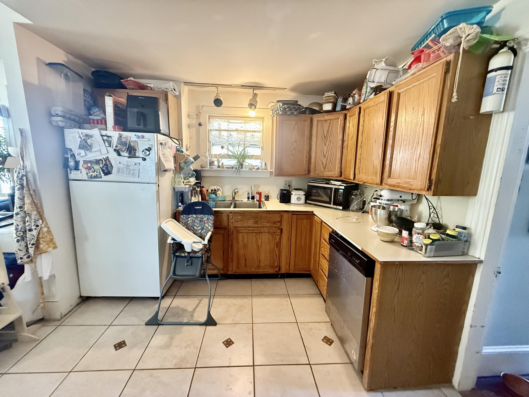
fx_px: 214
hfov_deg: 102.1
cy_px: 198
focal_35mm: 14
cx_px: 264
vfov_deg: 85.7
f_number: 2.2
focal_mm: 2.22
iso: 800
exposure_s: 1/60
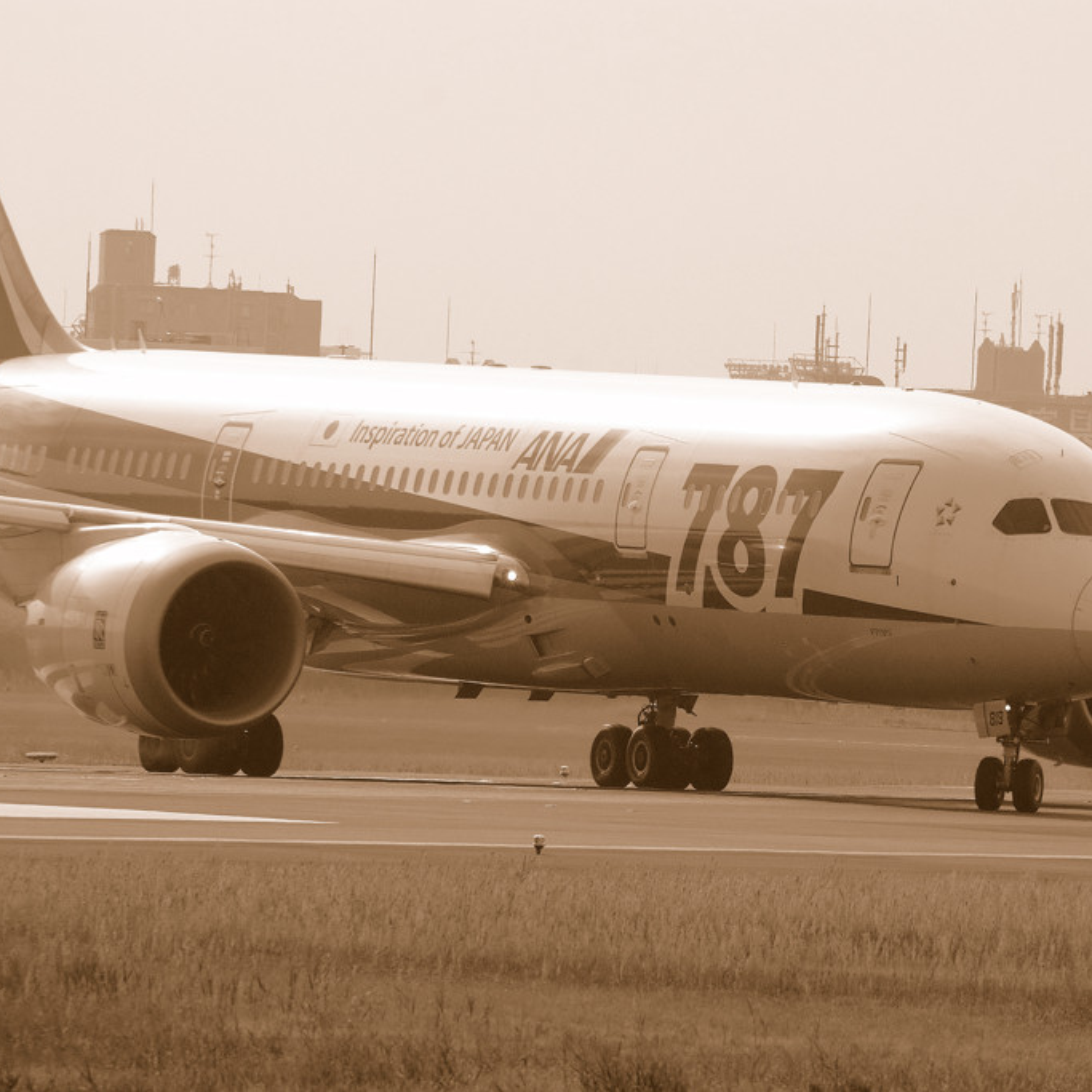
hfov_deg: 2.2
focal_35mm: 804
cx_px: 787
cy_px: 546
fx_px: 28695
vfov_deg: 2.2
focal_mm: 420
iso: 400
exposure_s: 1/1140
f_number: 9
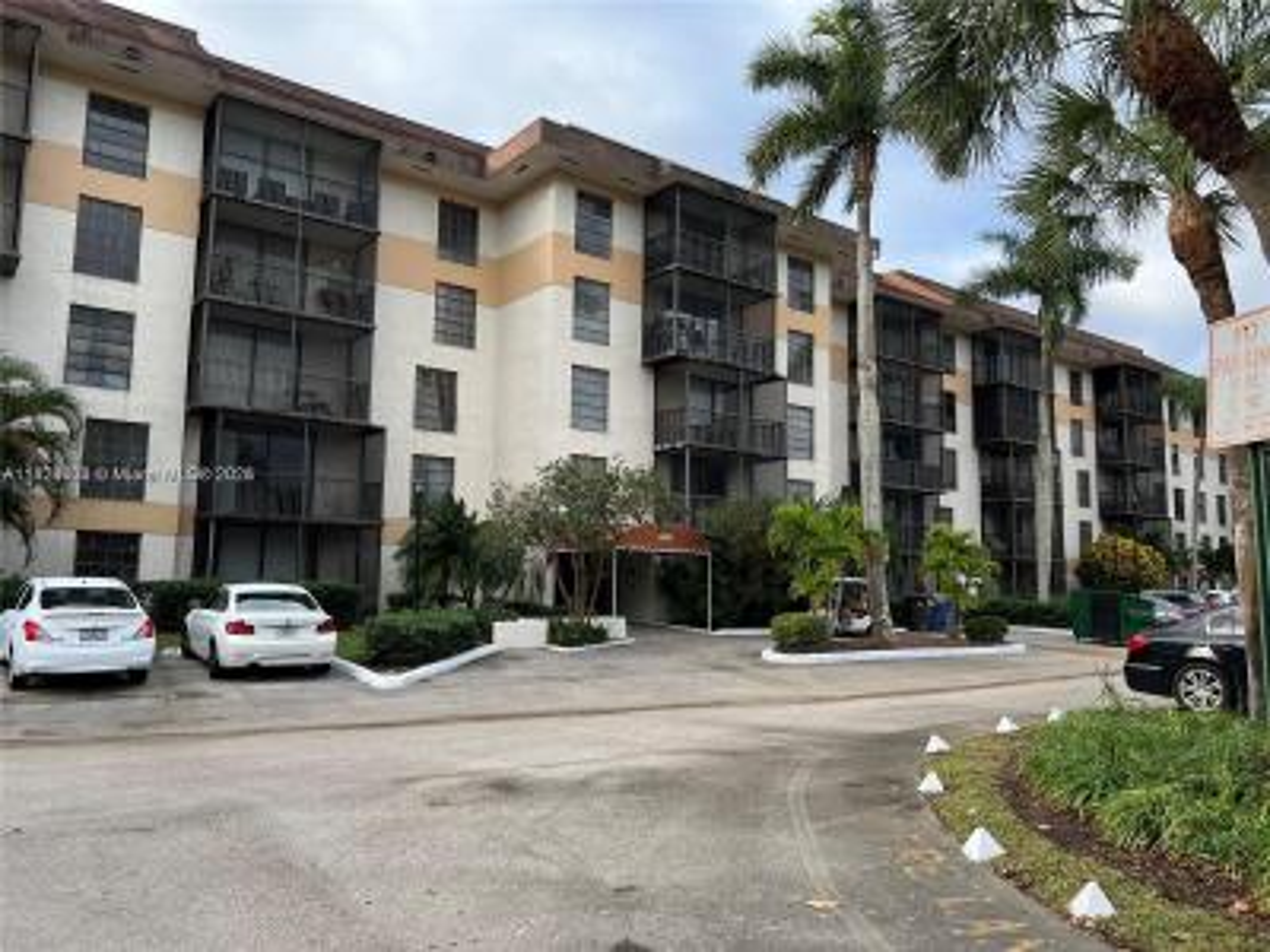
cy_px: 476
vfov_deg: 53.1
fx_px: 954
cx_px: 635
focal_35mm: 26
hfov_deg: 67.3
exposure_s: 1/909
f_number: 1.5
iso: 50
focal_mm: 5.7
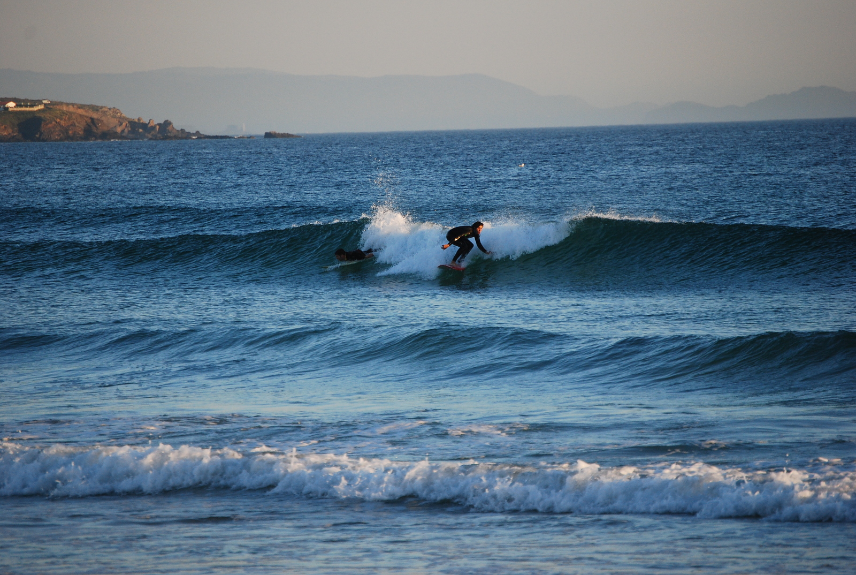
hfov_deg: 6.9
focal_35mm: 300
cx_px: 428
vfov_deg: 4.6
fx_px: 7148
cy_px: 288
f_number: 5.6
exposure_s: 1/500
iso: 400
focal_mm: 200
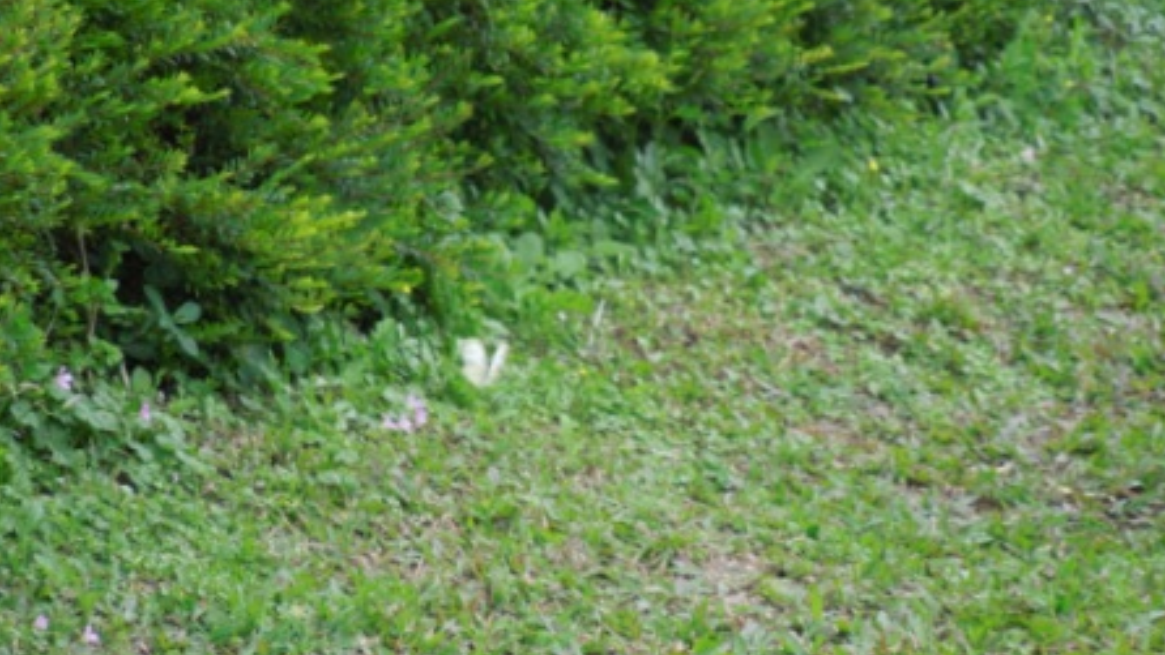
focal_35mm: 335
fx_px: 10350
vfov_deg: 3.6
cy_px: 230
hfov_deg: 6.4
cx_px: 582
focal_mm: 55.1
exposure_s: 1/250
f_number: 5.5
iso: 250
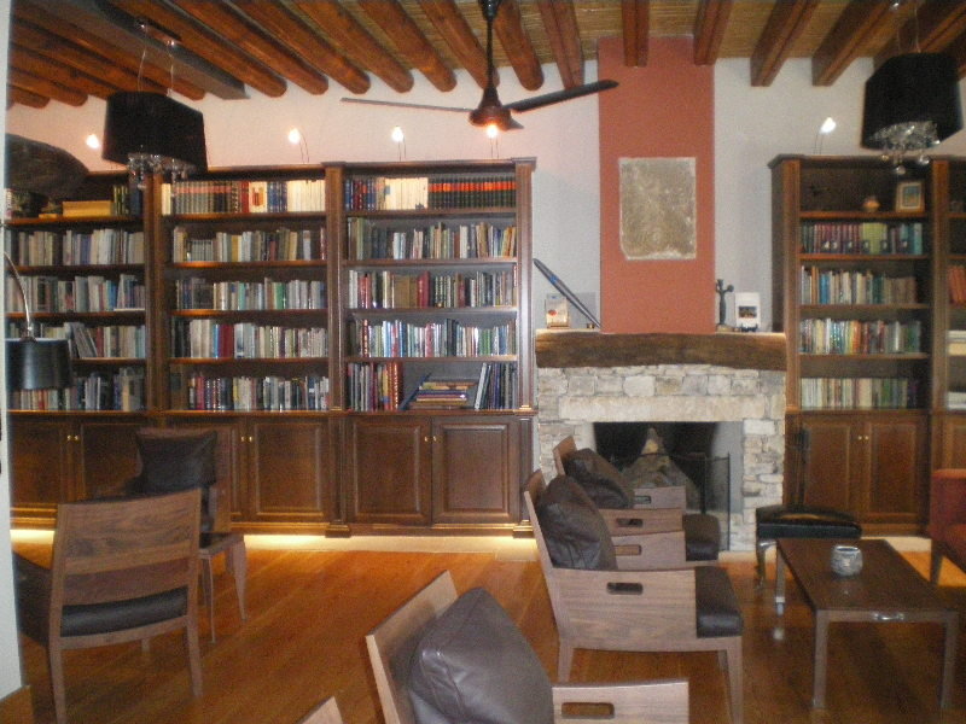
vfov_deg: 39.7
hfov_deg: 51.4
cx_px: 483
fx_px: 1005
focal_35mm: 36
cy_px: 362
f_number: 3.1
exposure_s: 1/50
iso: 800
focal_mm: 6.3
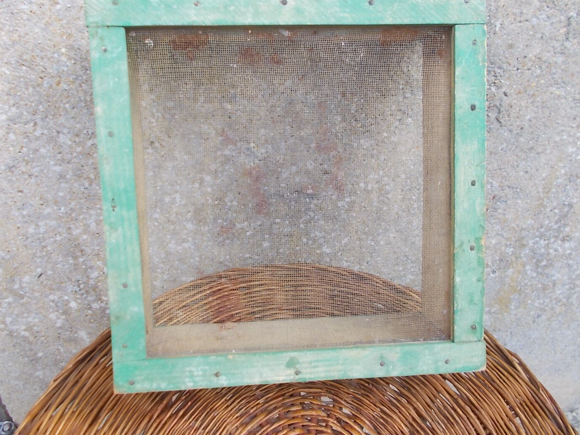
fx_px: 503
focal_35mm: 30
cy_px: 198
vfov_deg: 46.7
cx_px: 290
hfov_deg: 60.0
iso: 80
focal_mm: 4.6
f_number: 3.2
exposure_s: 1/160
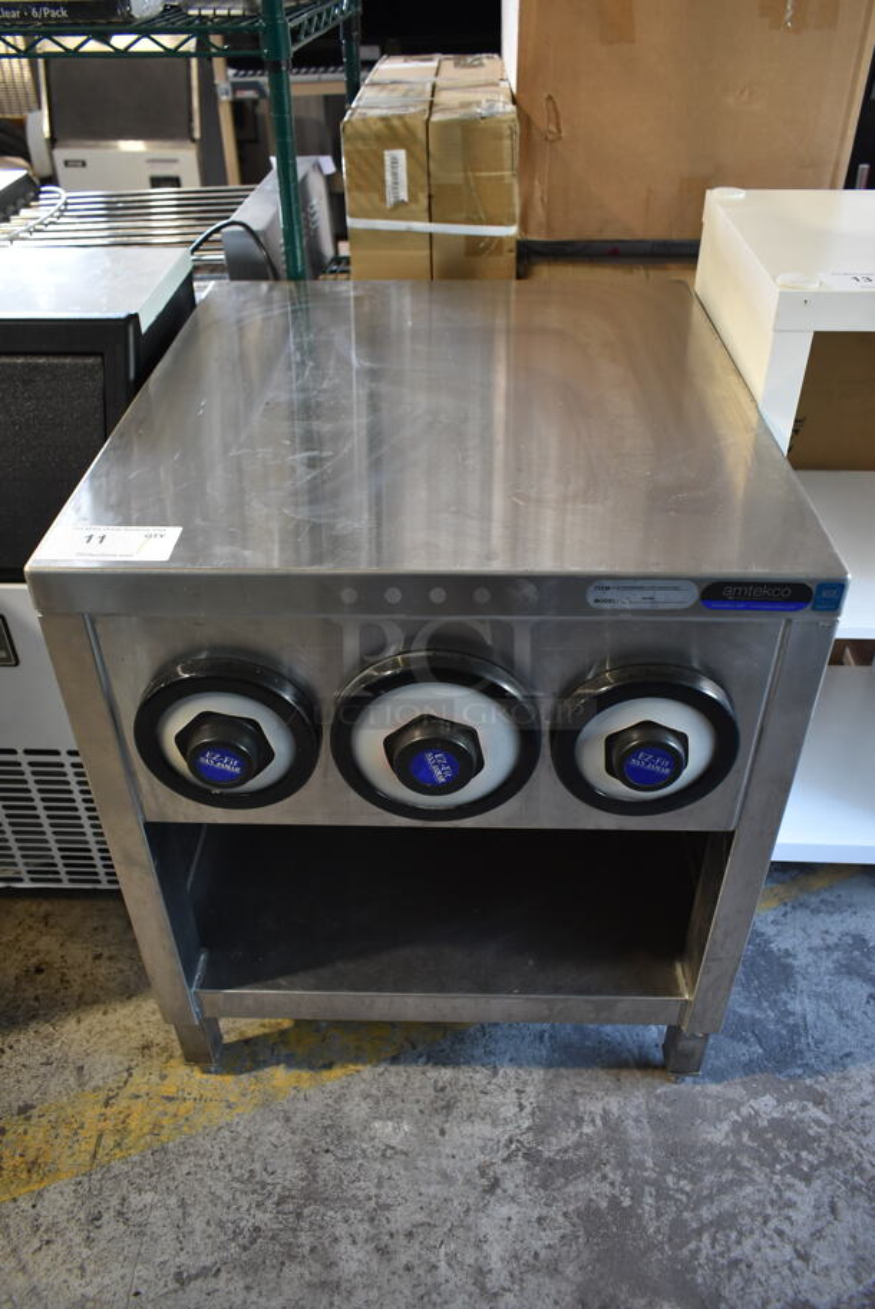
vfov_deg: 67.3
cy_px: 654
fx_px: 983
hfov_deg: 48.0
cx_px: 438
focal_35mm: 27
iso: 800
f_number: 3.5
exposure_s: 1/30
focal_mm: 18
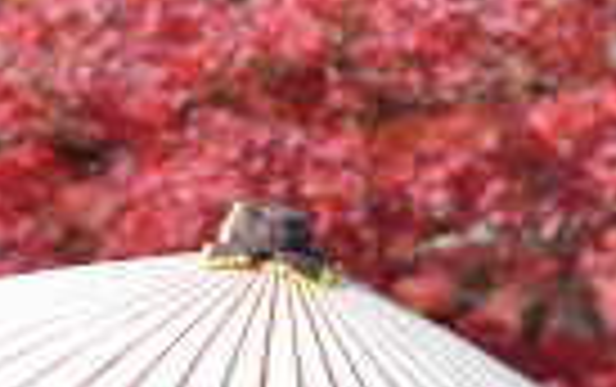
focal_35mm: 625
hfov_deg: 3.4
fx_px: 10505
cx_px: 629
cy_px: 547
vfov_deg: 2.1
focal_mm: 105
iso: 100
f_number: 2.5
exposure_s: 1/1250
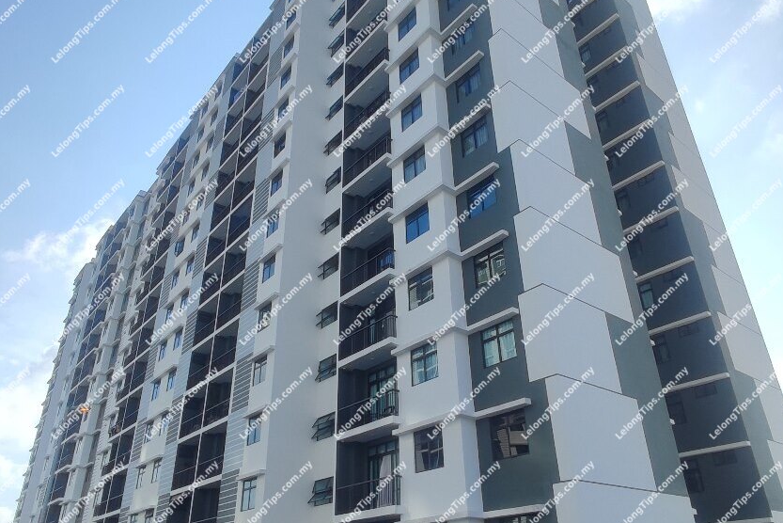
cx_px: 347
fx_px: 544
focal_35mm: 25
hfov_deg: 71.3
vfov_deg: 51.2
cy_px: 233
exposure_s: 1/1801
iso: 50
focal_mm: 1.65
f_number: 2.2
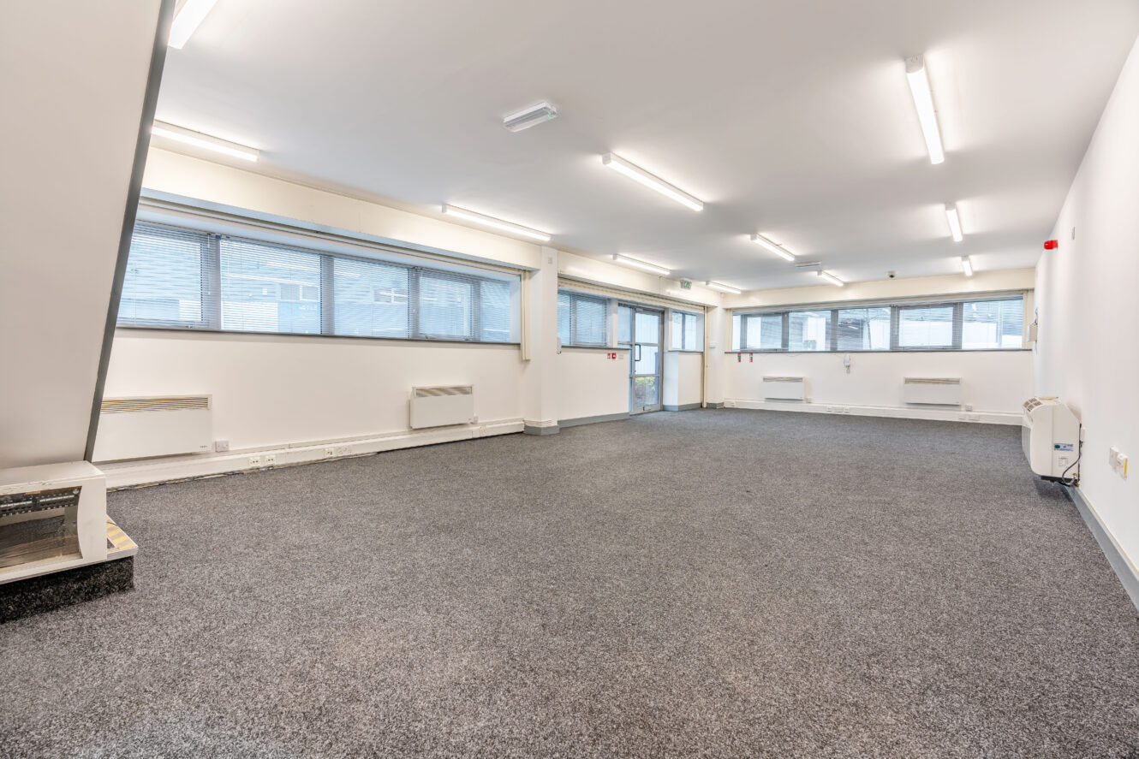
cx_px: 570
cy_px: 380
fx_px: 506
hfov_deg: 96.7
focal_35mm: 16
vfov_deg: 73.8
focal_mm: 16
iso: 100
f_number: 8
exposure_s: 1/15
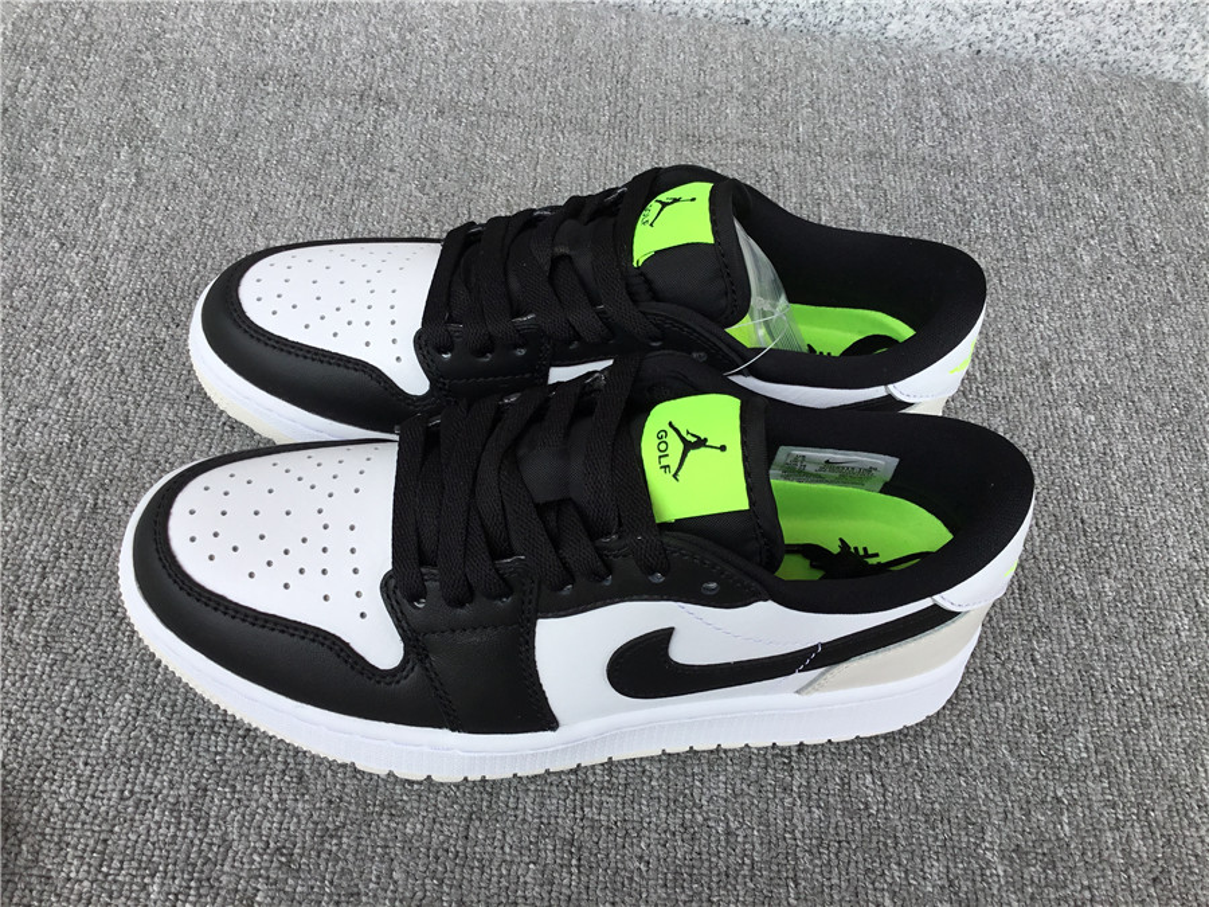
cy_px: 454
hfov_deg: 58.4
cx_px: 604
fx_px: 1083
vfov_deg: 45.4
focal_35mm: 31
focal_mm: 3.3
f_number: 2.4
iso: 25
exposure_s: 1/384
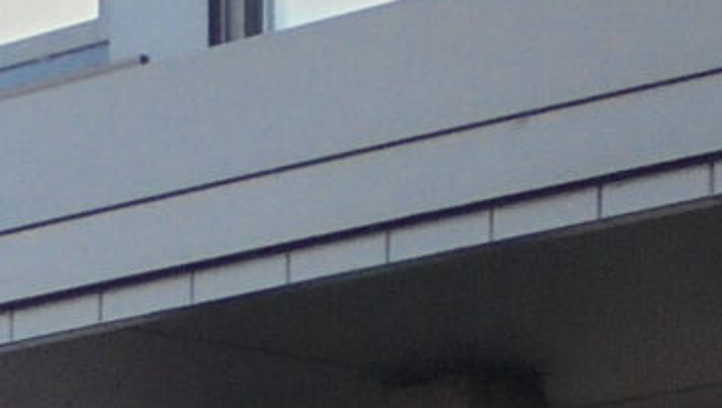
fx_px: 5097
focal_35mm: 266
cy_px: 1222
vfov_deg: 4.4
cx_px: -243
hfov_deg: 8.0
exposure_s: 1/80
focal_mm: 6.1
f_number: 4
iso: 100
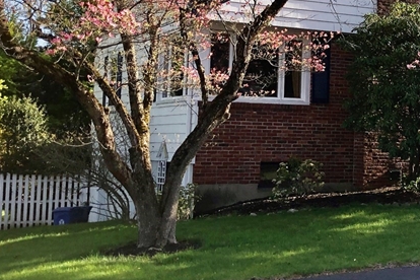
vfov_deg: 18.8
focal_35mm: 72
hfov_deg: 26.7
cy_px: 65
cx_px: 408
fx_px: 840
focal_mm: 3.99
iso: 20
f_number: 1.8
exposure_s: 1/1171
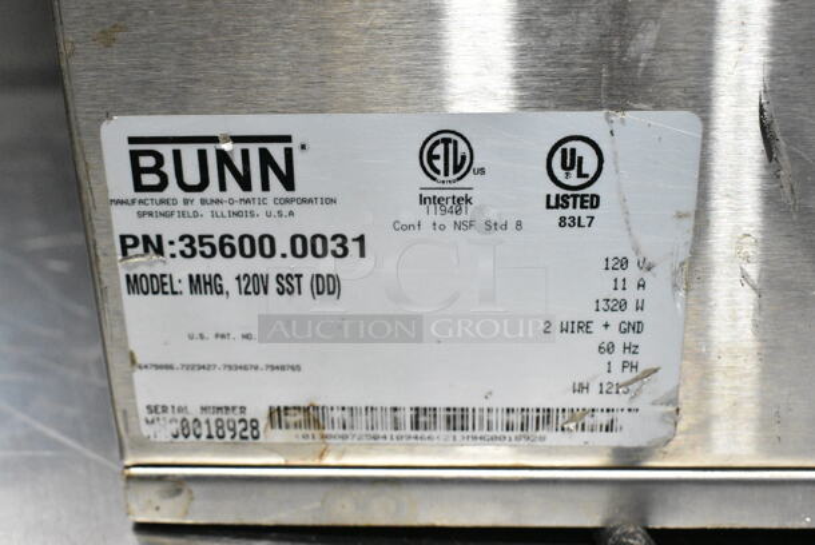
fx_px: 986
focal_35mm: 44
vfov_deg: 30.9
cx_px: 408
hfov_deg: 44.9
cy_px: 272
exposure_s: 1/250
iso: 6400
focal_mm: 29
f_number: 8
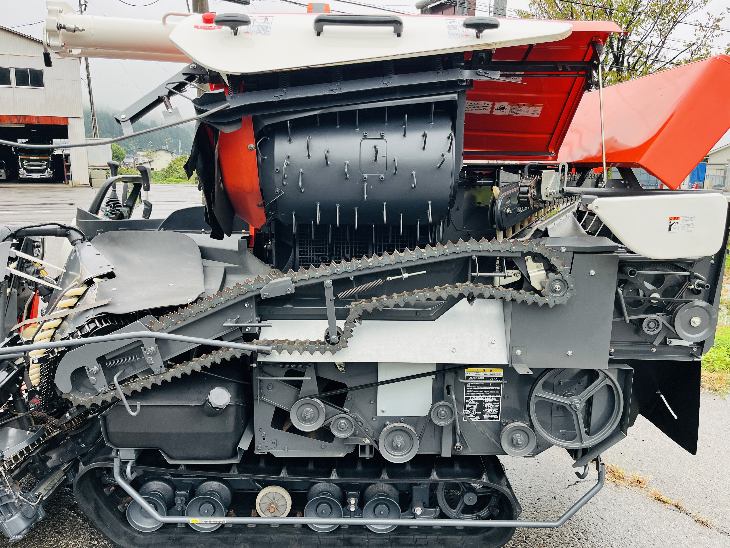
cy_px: 274
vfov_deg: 53.1
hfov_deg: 67.3
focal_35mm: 26
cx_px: 365
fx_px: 548
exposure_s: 1/121
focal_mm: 5.1
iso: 80
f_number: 1.6
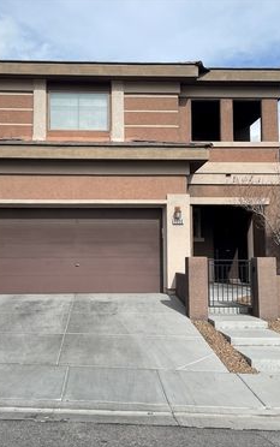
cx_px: 111
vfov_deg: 52.7
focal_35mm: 37
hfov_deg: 34.4
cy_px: 223
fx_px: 451
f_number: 1.6
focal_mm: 4.2
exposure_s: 1/6897
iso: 32
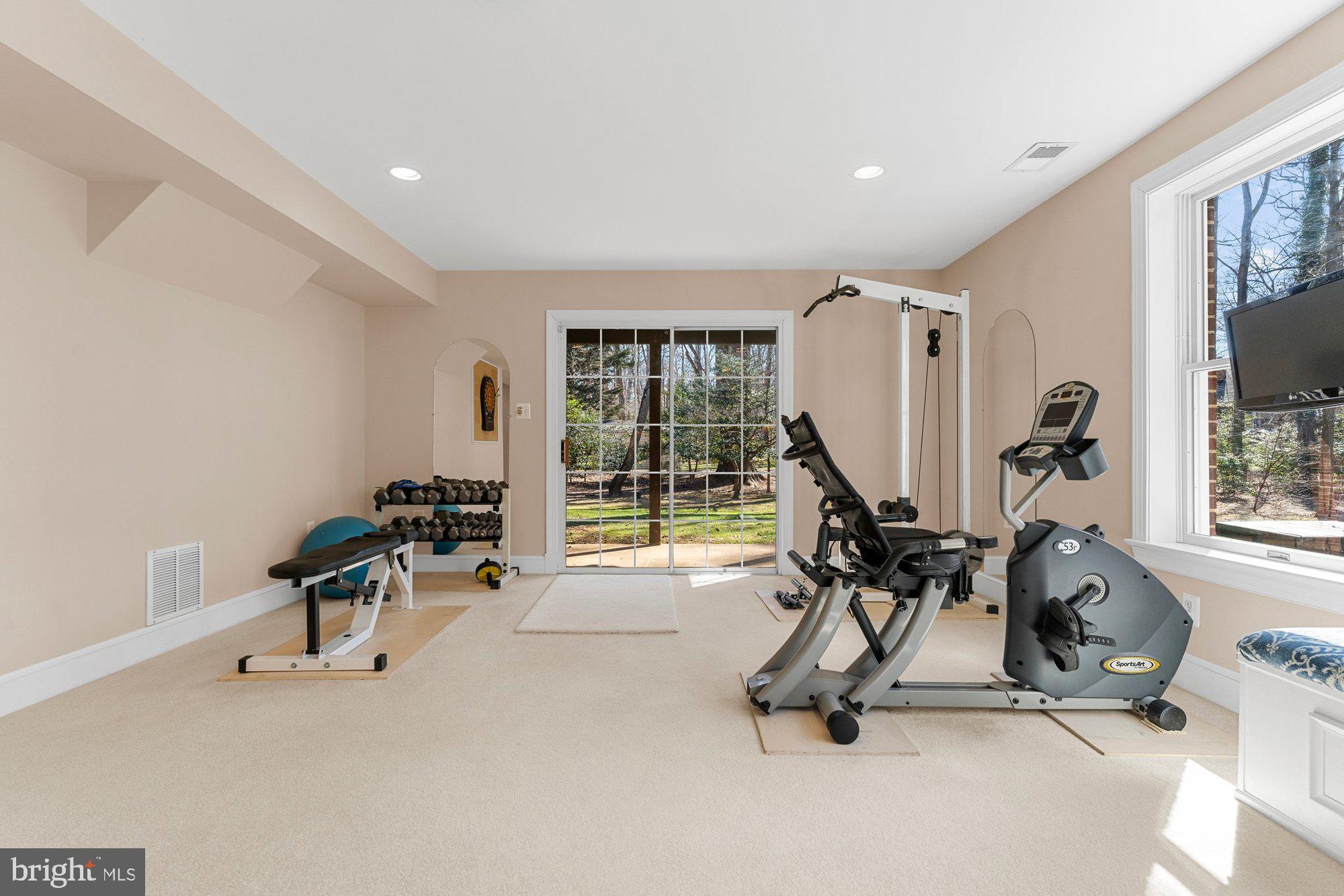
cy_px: 448
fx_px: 601
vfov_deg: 73.4
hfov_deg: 96.4
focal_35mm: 16
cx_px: 672
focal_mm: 16.1
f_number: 8
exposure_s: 1/30
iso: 640
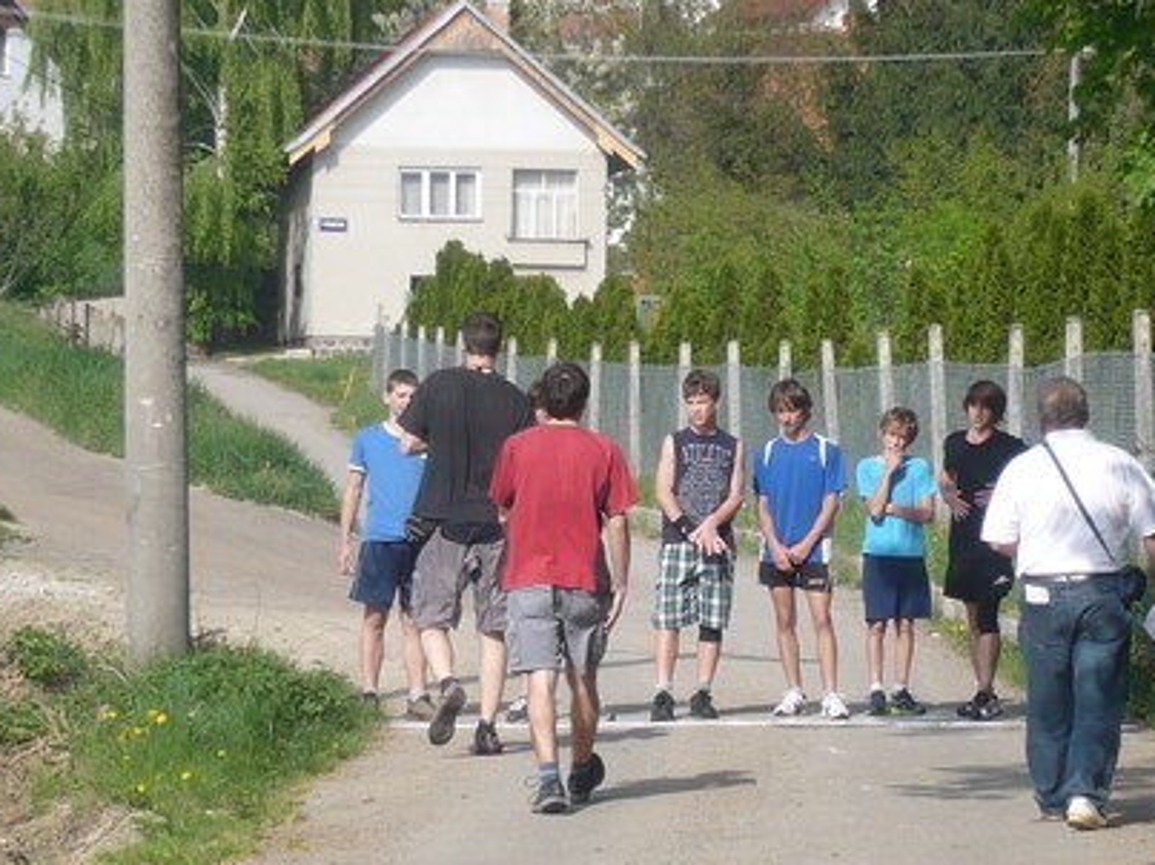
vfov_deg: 7.1
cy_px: 367
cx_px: 679
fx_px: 7005
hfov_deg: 9.4
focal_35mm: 210
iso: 100
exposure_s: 1/400
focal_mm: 17
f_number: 4.9
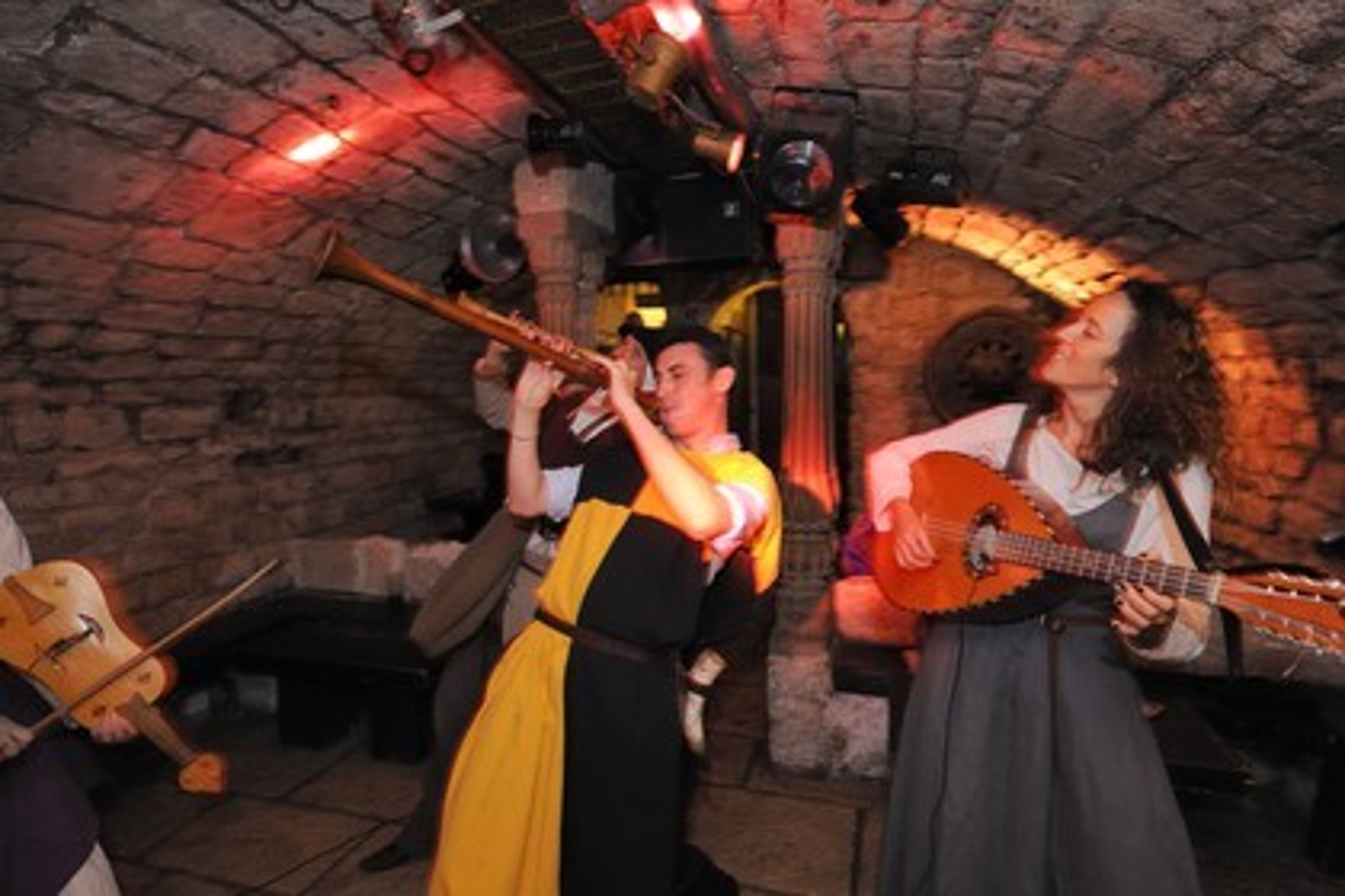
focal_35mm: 20
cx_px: 672
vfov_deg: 61.9
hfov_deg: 84.0
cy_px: 448
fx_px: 747
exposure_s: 1/10
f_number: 5
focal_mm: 20
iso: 1600
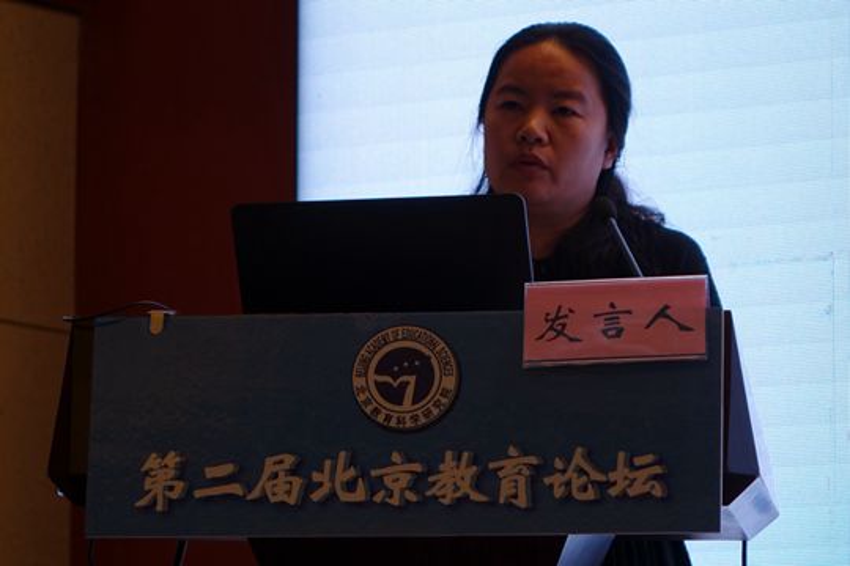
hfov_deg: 12.9
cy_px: 283
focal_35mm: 159
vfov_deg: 8.6
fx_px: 3754
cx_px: 425
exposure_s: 1/200
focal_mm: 58.2
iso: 250
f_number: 2.8
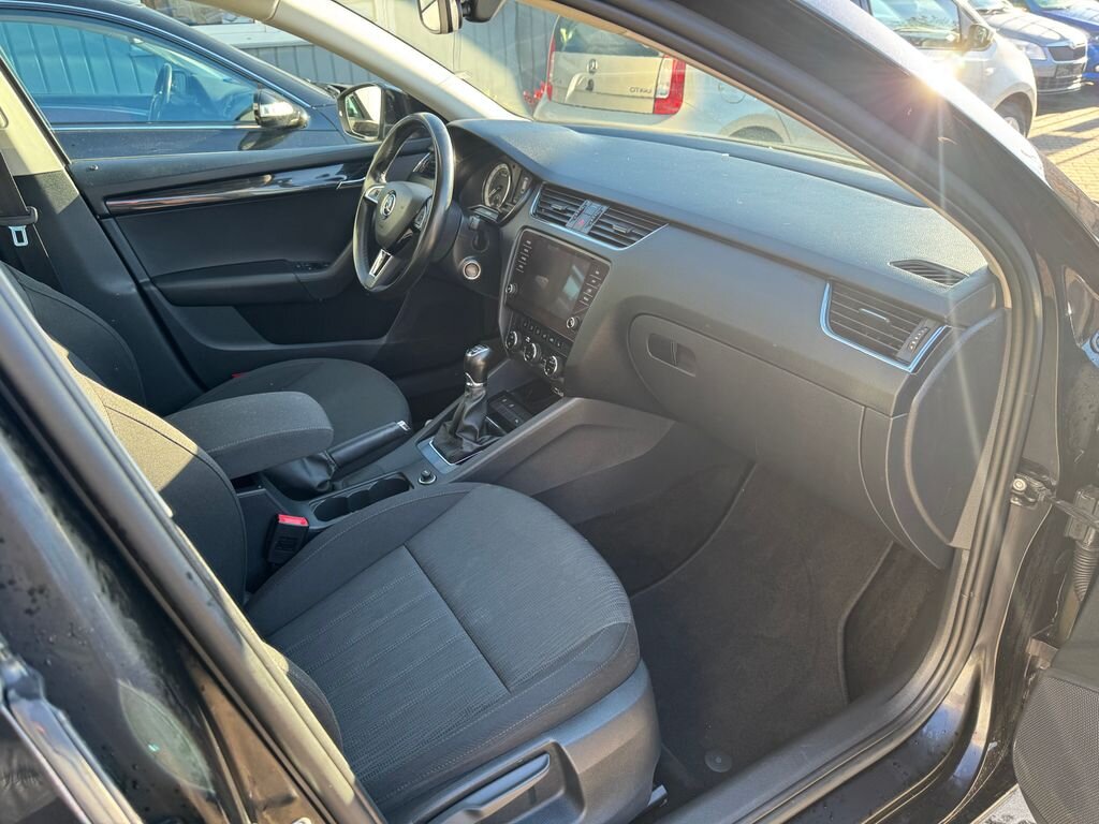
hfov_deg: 71.6
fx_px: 762
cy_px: 412
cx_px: 550
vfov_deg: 56.8
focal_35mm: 24
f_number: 1.78
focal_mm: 6.76
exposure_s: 1/121
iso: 100
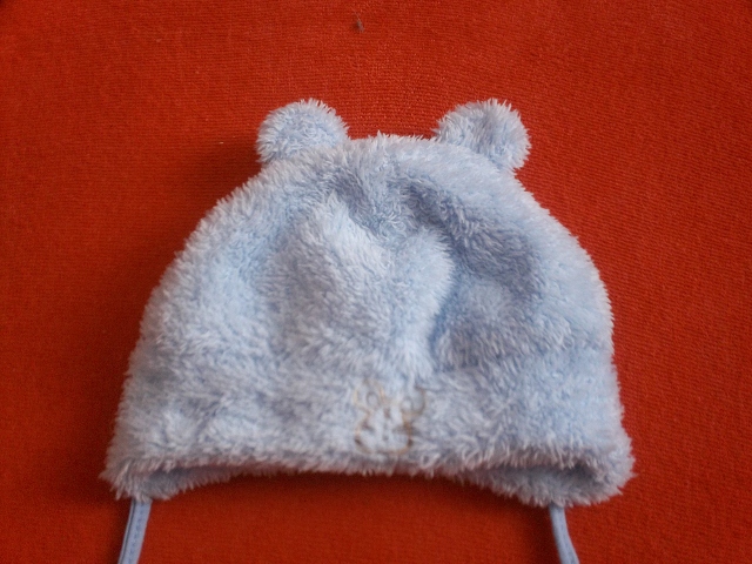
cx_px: 376
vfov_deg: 37.7
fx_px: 826
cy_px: 282
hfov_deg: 49.0
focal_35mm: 38
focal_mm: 6.3
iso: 160
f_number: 4.5
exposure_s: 1/30
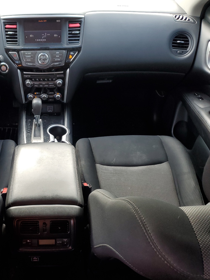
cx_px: 56
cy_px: 141
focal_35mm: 35
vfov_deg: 52.6
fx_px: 283
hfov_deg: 39.7
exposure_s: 1/120
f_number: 1.5
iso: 58
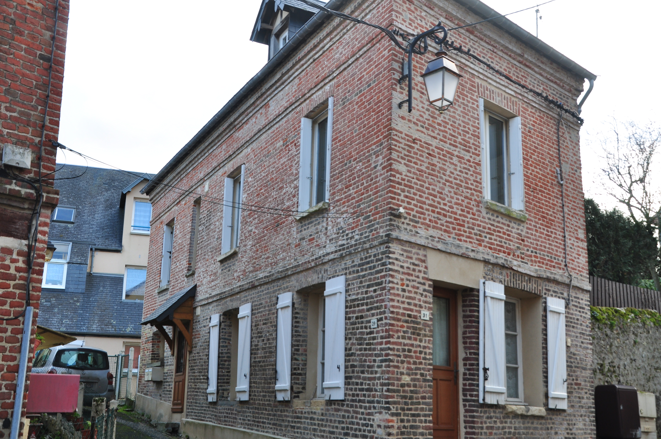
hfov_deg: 46.4
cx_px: 330
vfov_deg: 31.8
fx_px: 770
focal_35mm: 42
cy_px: 220
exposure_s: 1/125
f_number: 9
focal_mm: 28
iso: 200
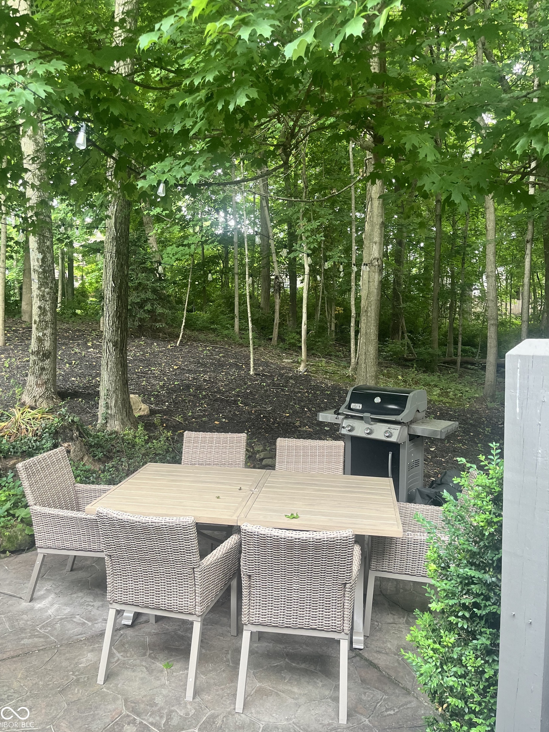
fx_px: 571
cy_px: 356
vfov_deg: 65.3
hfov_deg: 51.3
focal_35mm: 27
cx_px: 271
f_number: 1.6
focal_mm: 5.1
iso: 160
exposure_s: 1/60
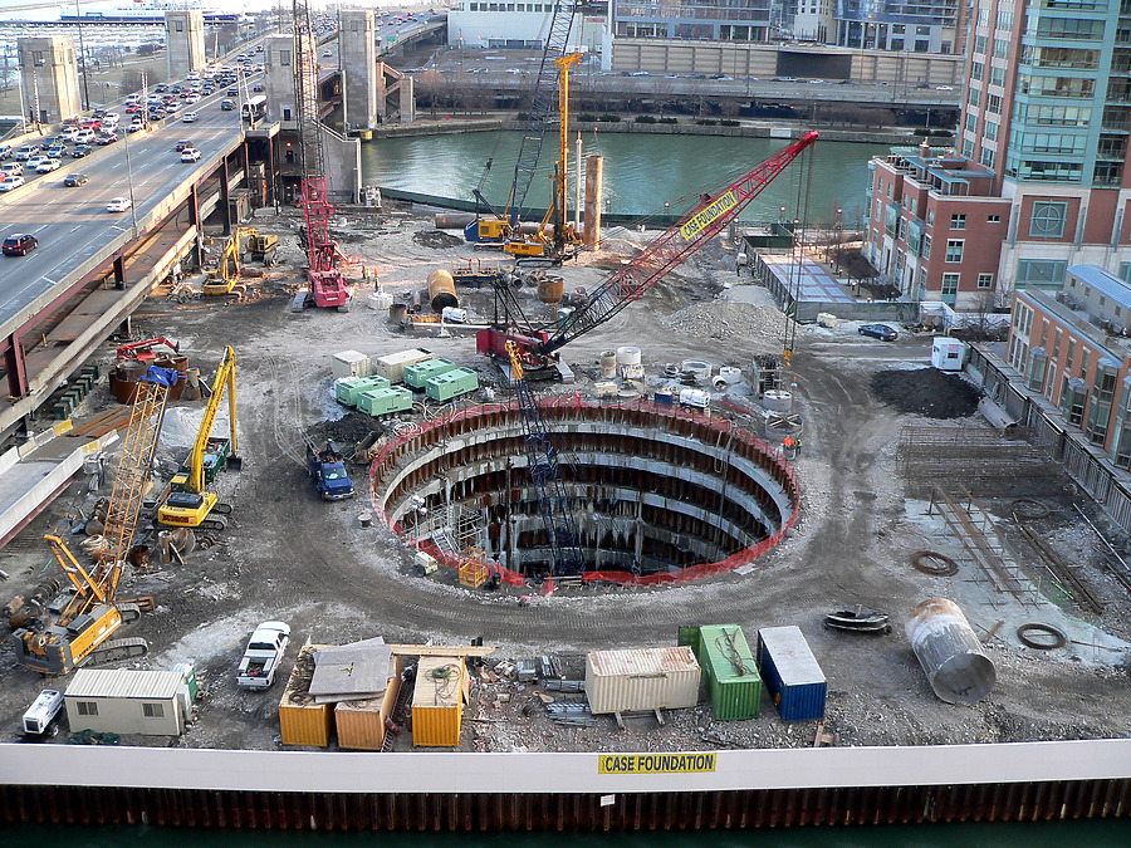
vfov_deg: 39.7
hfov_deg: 51.4
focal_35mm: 36
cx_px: 566
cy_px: 424
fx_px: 1176
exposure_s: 1/80
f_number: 2.8
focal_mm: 6
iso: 80
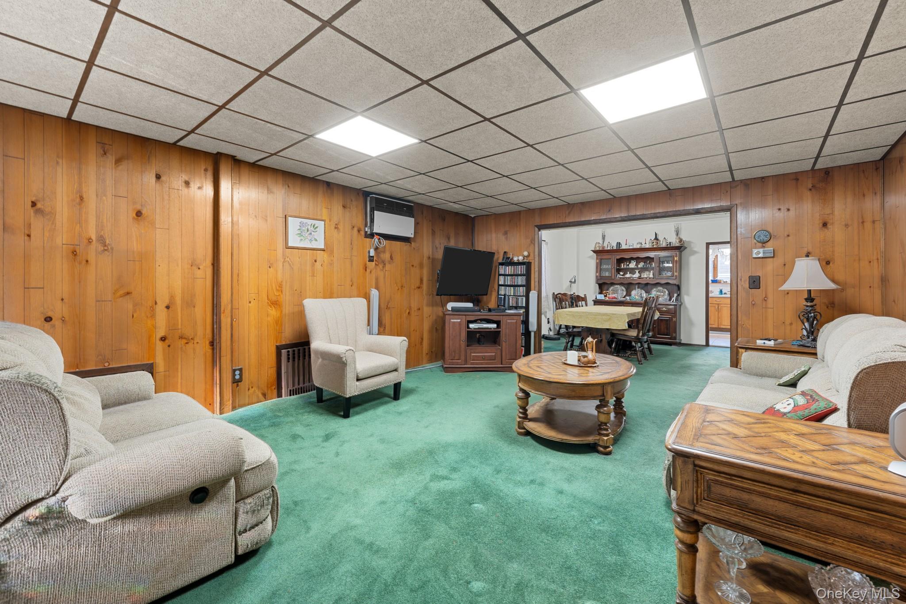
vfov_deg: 81.2
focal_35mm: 14
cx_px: 453
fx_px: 352
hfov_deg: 104.3
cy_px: 302
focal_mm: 14
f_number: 10
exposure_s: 2.5
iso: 200
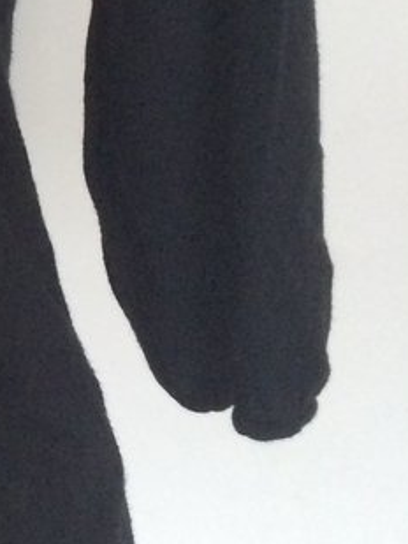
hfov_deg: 10.7
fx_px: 1963
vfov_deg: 15.2
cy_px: -114
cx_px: -463
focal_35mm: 125
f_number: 2.2
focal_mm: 4.15
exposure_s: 1/30
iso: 320
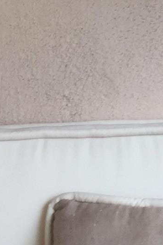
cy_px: -120
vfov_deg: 14.5
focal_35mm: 132
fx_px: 896
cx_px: 255
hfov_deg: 10.0
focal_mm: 4.15
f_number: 2.2
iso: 32
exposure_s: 1/194
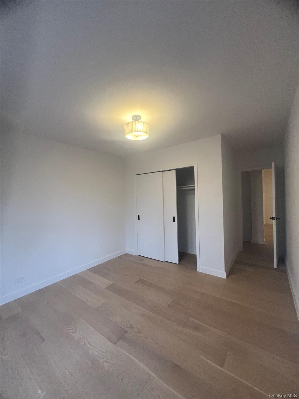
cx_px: 150
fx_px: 150
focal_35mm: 13
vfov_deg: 106.2
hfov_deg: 89.9
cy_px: 200
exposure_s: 1/120
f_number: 1.8
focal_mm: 1.57
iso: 125
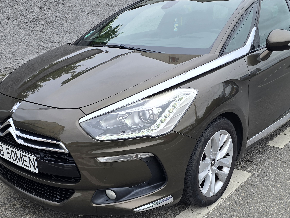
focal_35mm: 41
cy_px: 142
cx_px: 146
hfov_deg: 45.8
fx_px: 343
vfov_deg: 34.9
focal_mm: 6.3
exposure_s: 1/180
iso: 12
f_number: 1.7
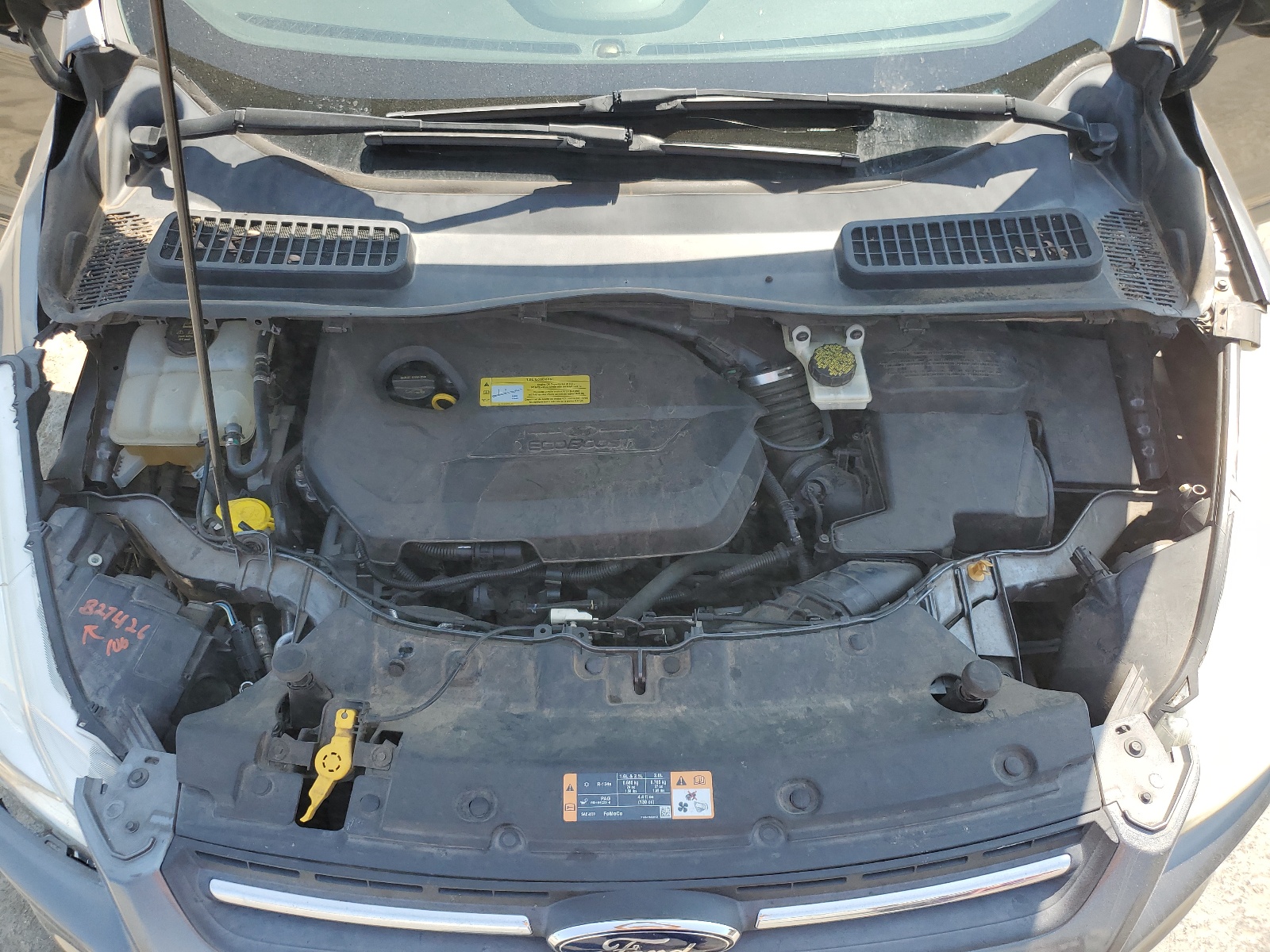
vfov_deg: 53.1
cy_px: 476
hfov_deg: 67.3
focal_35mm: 26
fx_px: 954
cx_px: 635
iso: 50
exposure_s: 1/769
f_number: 1.5
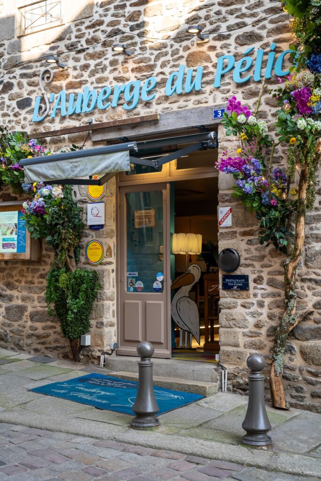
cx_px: 160
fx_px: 674
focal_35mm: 50
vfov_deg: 39.3
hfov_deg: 26.8
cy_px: 240
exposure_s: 1/50
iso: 100
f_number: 4.5
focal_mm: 50.4
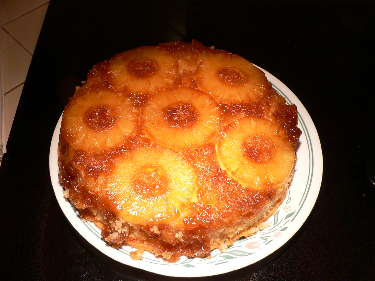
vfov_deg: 38.7
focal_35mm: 37
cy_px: 140
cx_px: 188
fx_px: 401
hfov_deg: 50.1
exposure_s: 1/60
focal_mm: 4.9
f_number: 2.8
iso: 100
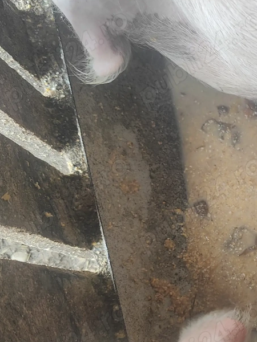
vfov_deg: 37.0
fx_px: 505
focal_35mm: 51
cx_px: 266
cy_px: 234
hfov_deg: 26.8
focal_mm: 6.06
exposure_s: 1/63
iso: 125
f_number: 1.8
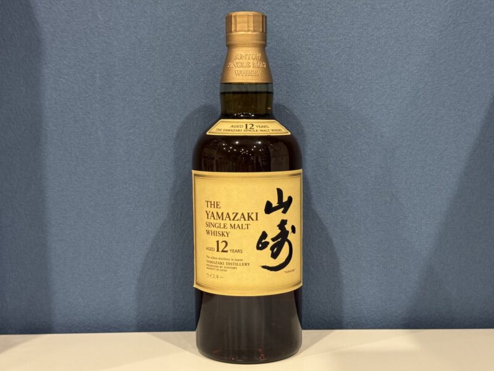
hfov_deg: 39.7
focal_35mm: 48
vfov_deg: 30.3
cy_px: 186
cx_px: 247
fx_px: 685
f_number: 1.78
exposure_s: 1/60
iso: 250
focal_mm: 6.76
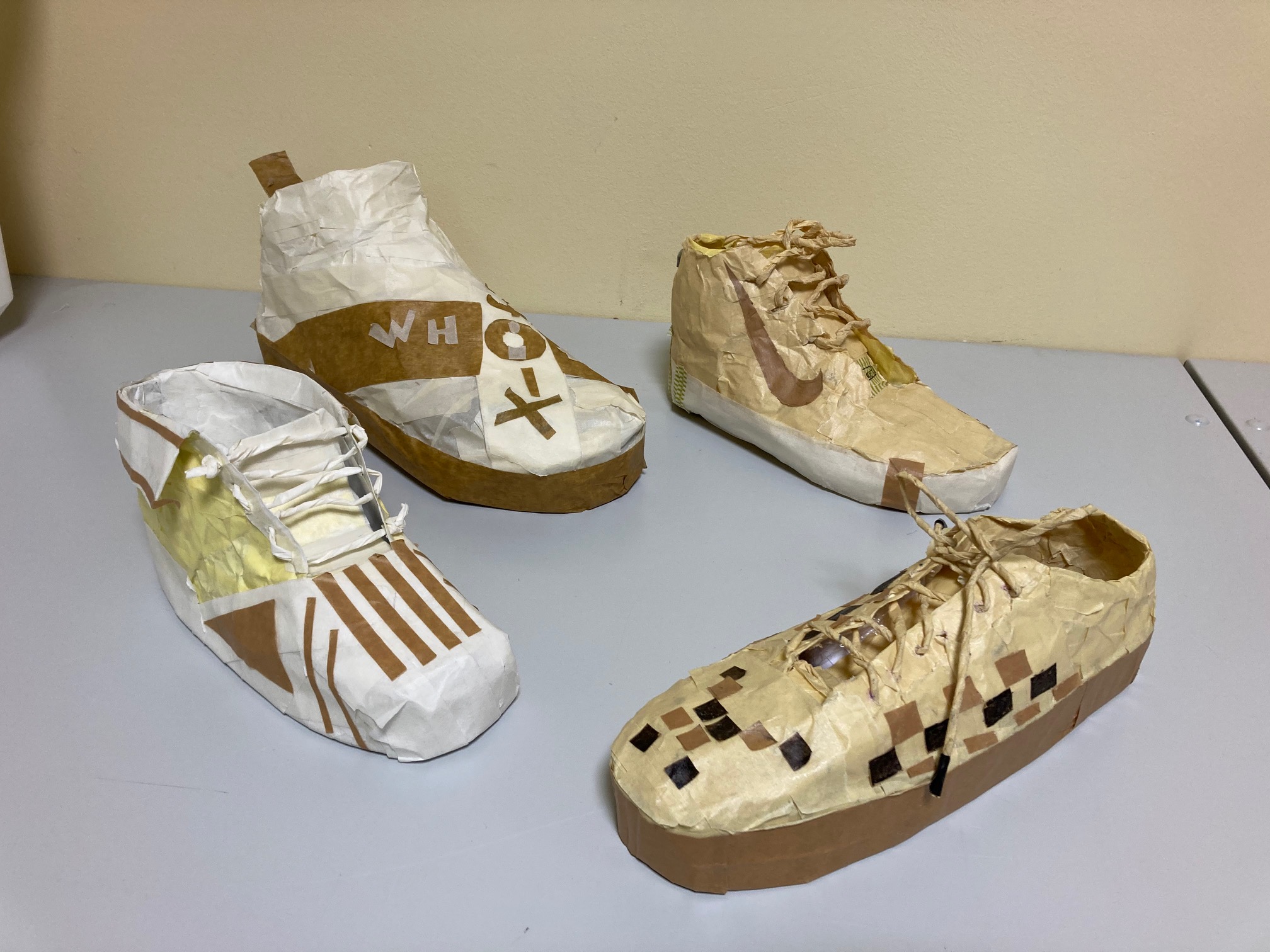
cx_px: 635
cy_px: 476
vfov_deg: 49.7
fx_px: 1027
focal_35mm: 28
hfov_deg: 63.4
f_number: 1.8
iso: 64
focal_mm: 3.99
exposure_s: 1/50
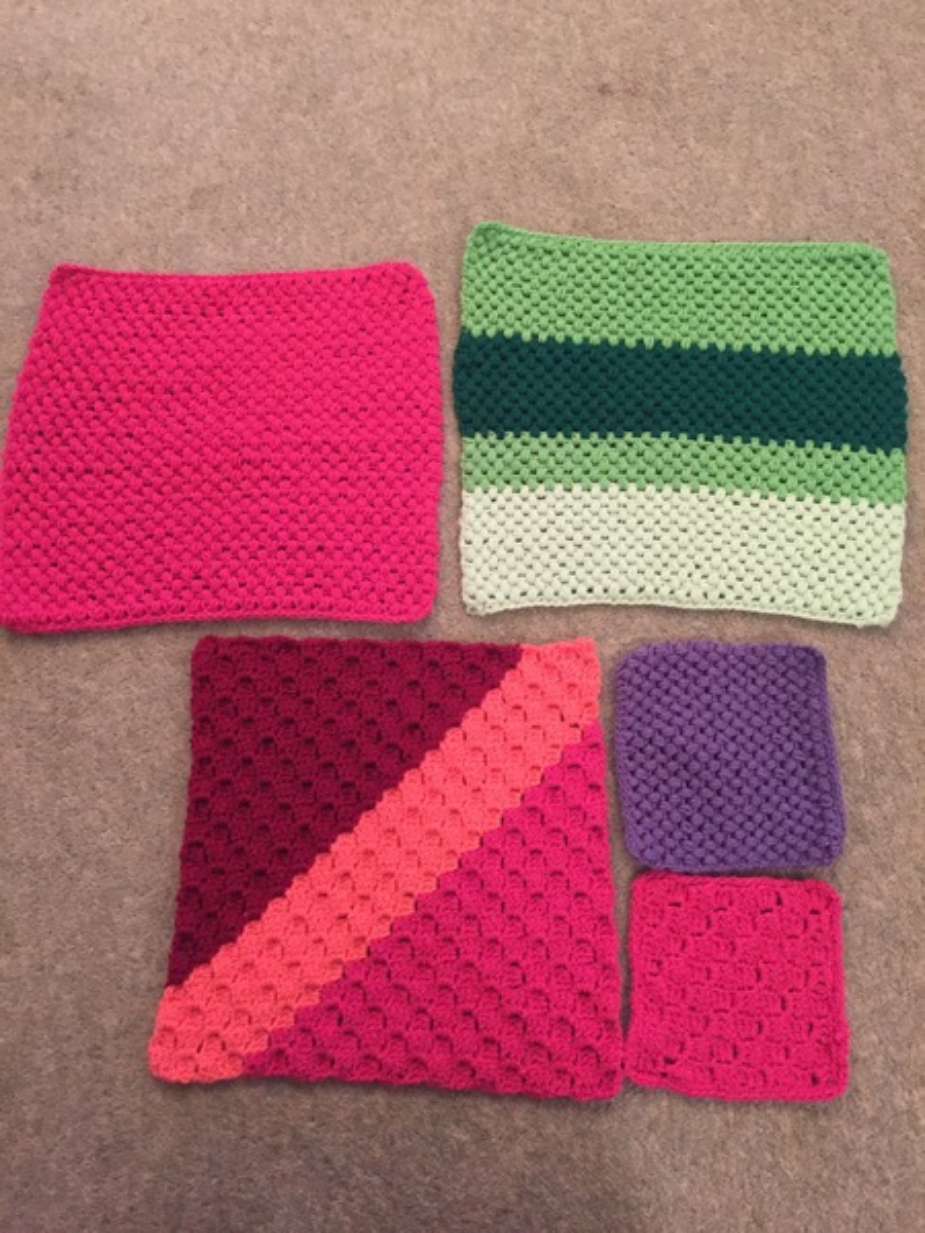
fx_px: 1033
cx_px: 462
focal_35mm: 29
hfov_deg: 48.2
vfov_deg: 61.7
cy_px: 616
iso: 320
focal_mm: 4.15
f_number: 2.2
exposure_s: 1/17
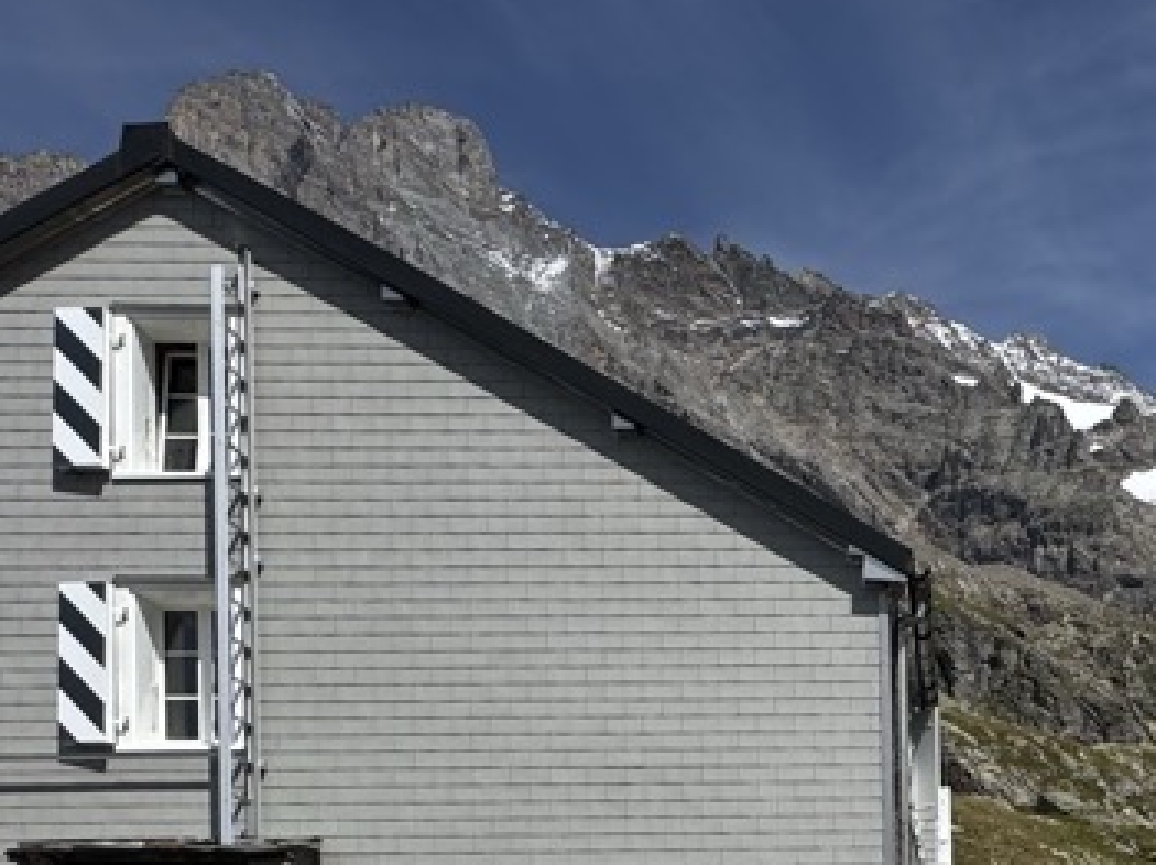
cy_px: 1033
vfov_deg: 30.1
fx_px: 1368
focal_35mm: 41
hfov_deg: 42.3
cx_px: 1027
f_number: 2.2
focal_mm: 2.22
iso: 32
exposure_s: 1/3717
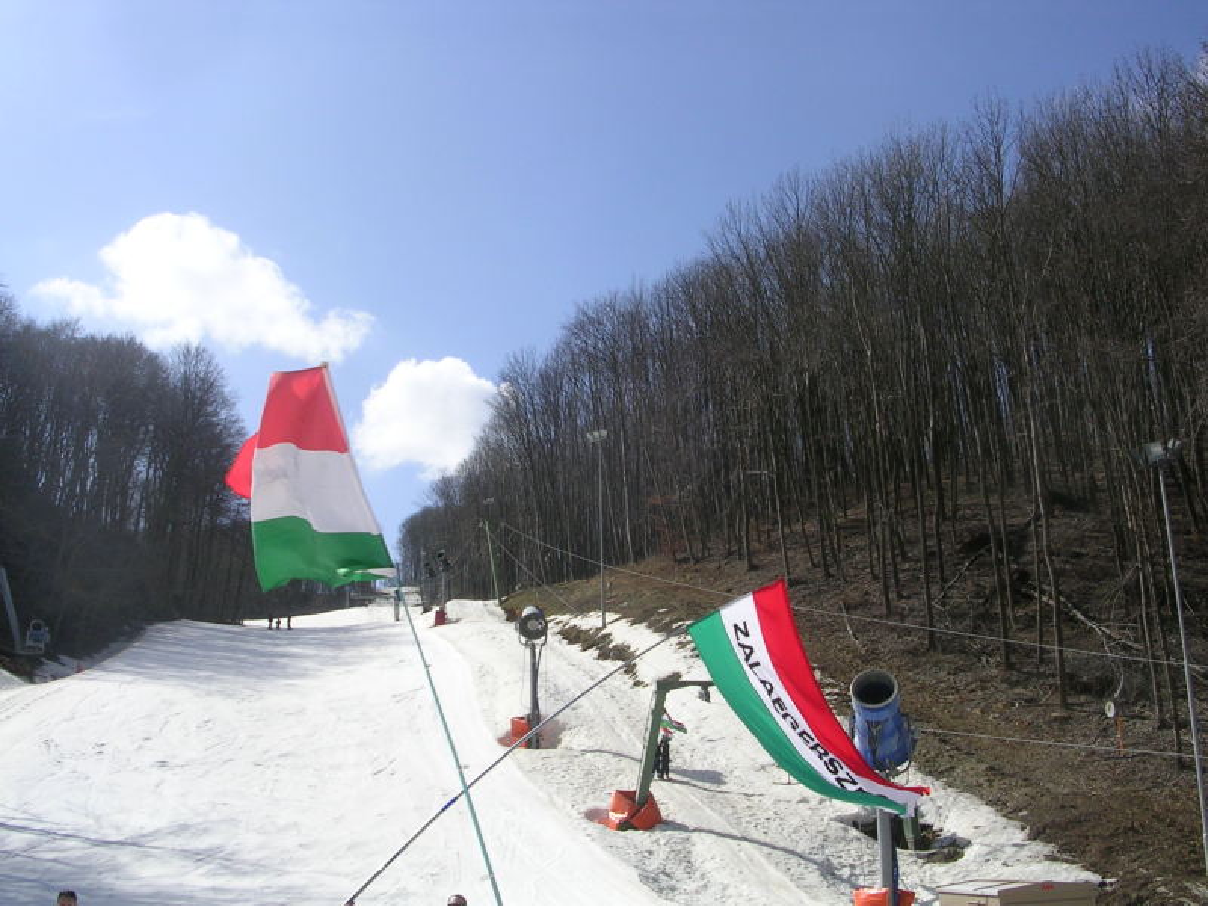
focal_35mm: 38
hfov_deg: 49.0
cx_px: 604
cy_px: 453
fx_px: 1326
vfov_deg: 37.7
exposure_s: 1/423
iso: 50
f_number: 5.6
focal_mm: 5.8
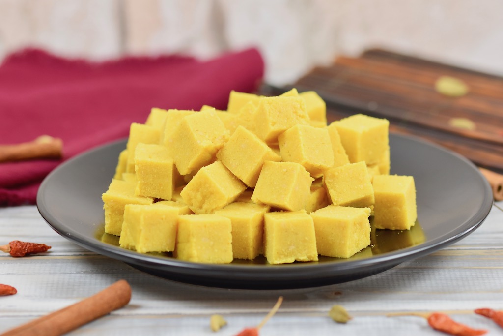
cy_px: 168
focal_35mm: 158
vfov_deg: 8.7
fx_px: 2201
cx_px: 252
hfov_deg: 13.0
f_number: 4.5
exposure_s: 1/80
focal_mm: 105
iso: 400
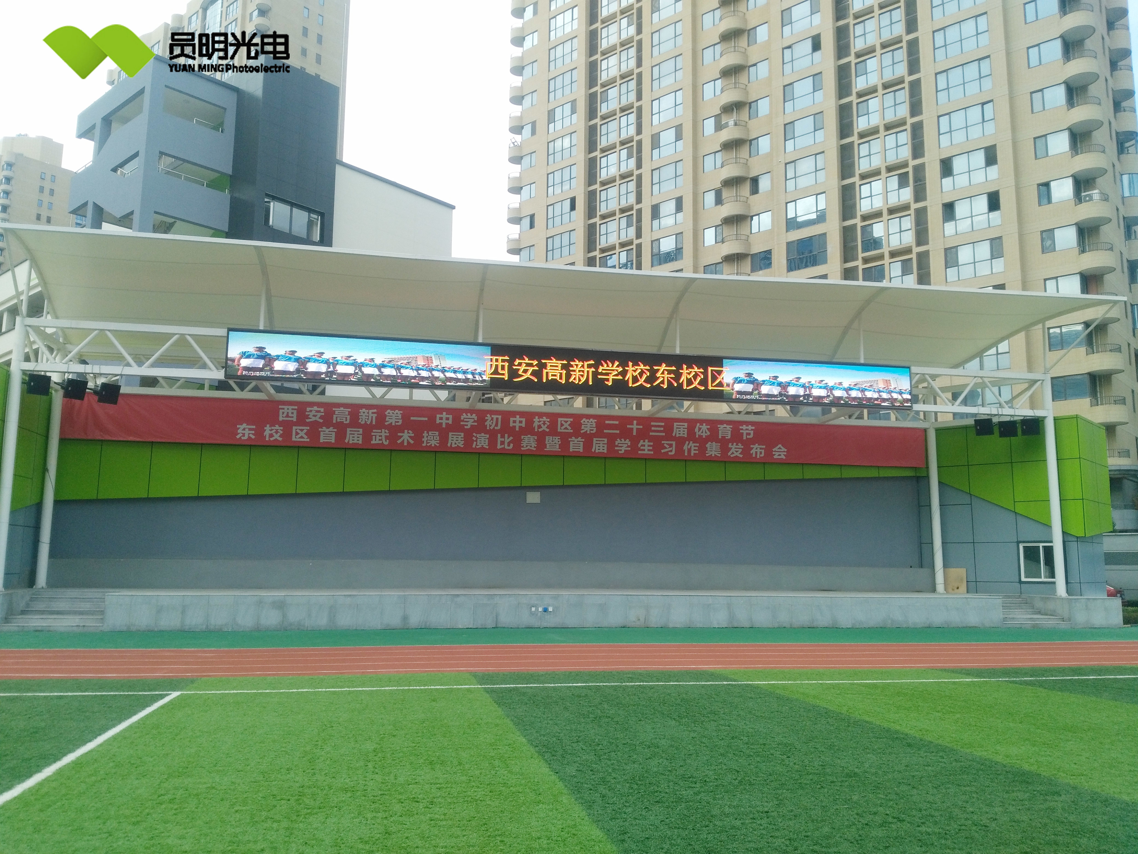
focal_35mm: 28
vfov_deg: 49.7
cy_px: 427
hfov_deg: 63.4
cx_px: 569
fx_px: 920
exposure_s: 1/254
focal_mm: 2.96
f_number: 2
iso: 100
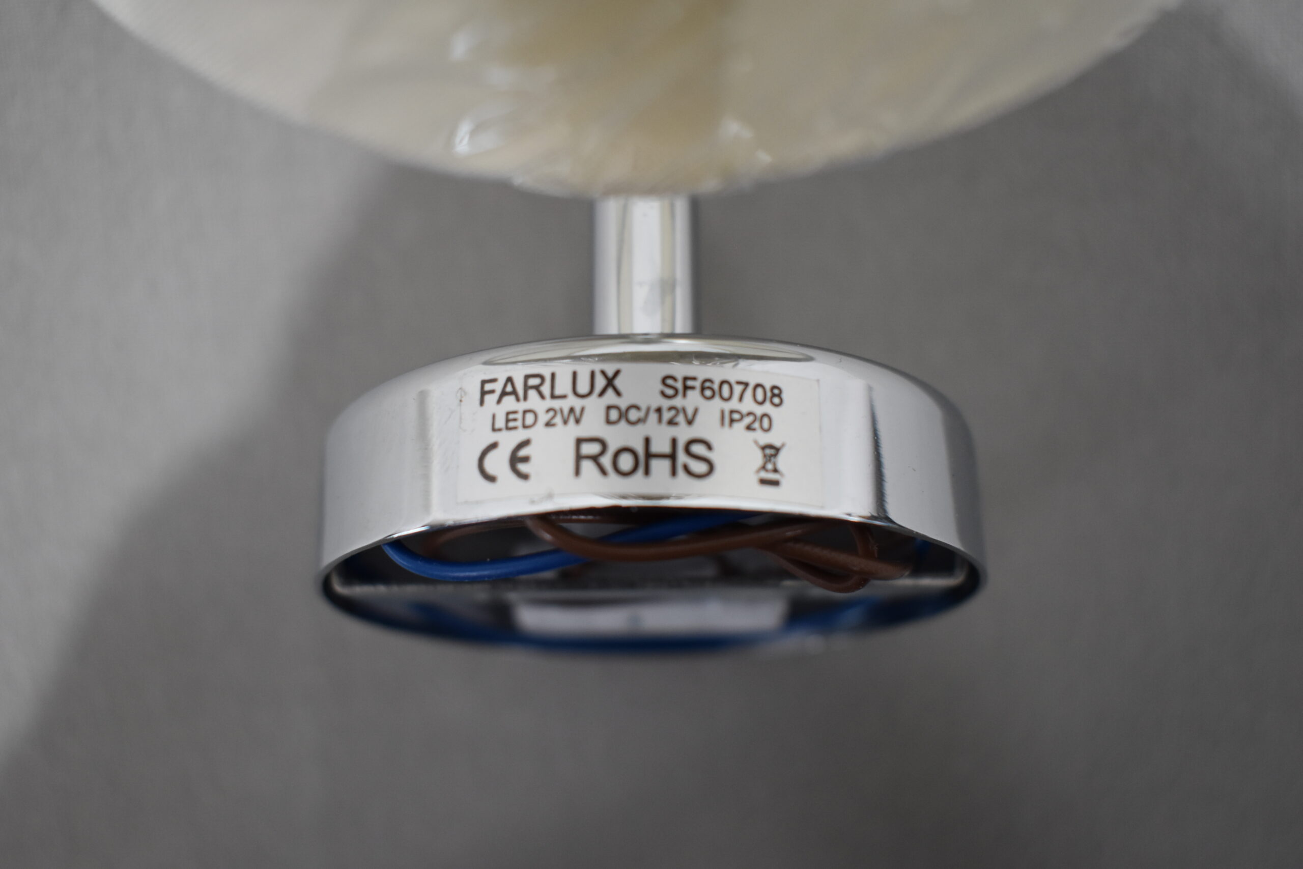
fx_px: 1520
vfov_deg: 31.9
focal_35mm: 42
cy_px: 434
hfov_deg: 46.4
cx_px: 652
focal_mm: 28
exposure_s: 1/160
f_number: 4.2
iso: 800
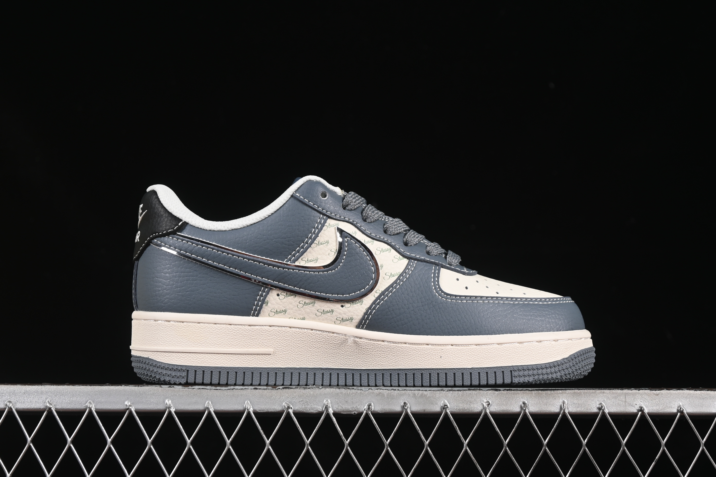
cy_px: 238
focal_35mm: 75
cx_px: 358
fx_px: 1492
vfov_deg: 18.2
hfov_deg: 27.0
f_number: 7.1
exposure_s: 1/80
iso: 160
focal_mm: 50
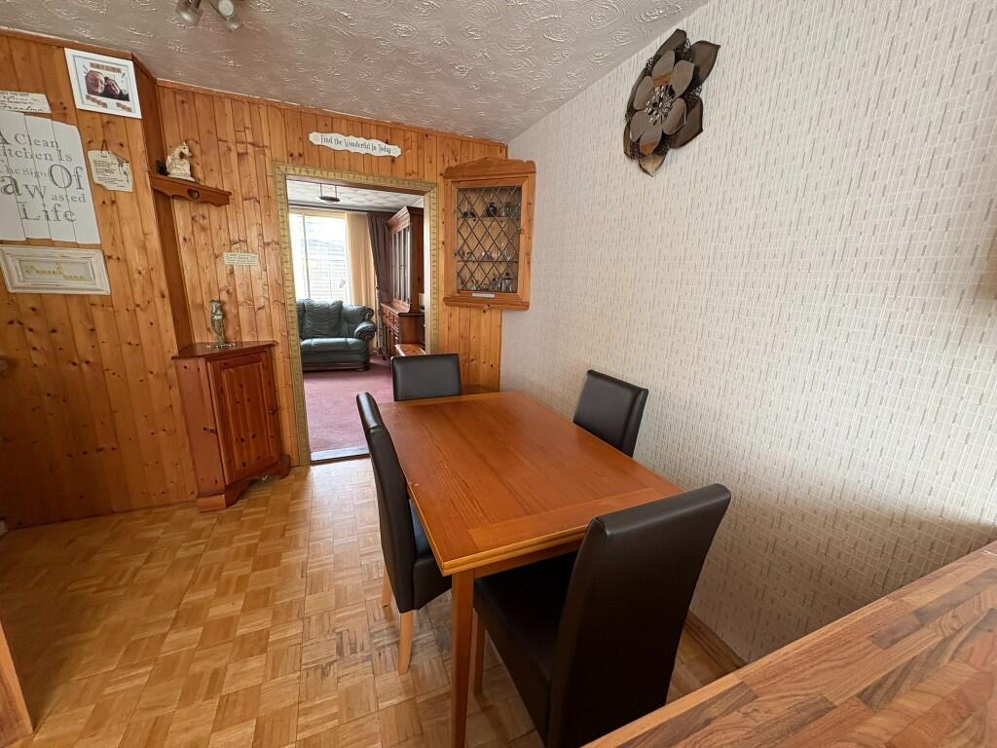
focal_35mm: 14
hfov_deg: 102.1
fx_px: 403
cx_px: 498
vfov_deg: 85.7
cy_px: 374
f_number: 2.2
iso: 250
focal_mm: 2.22
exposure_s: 1/65
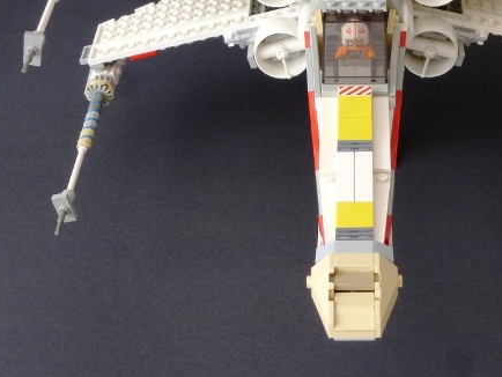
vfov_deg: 17.5
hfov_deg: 23.1
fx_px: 1219
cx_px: 360
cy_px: 111
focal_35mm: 84
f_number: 4.4
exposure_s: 1/20
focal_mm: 10.1
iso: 400
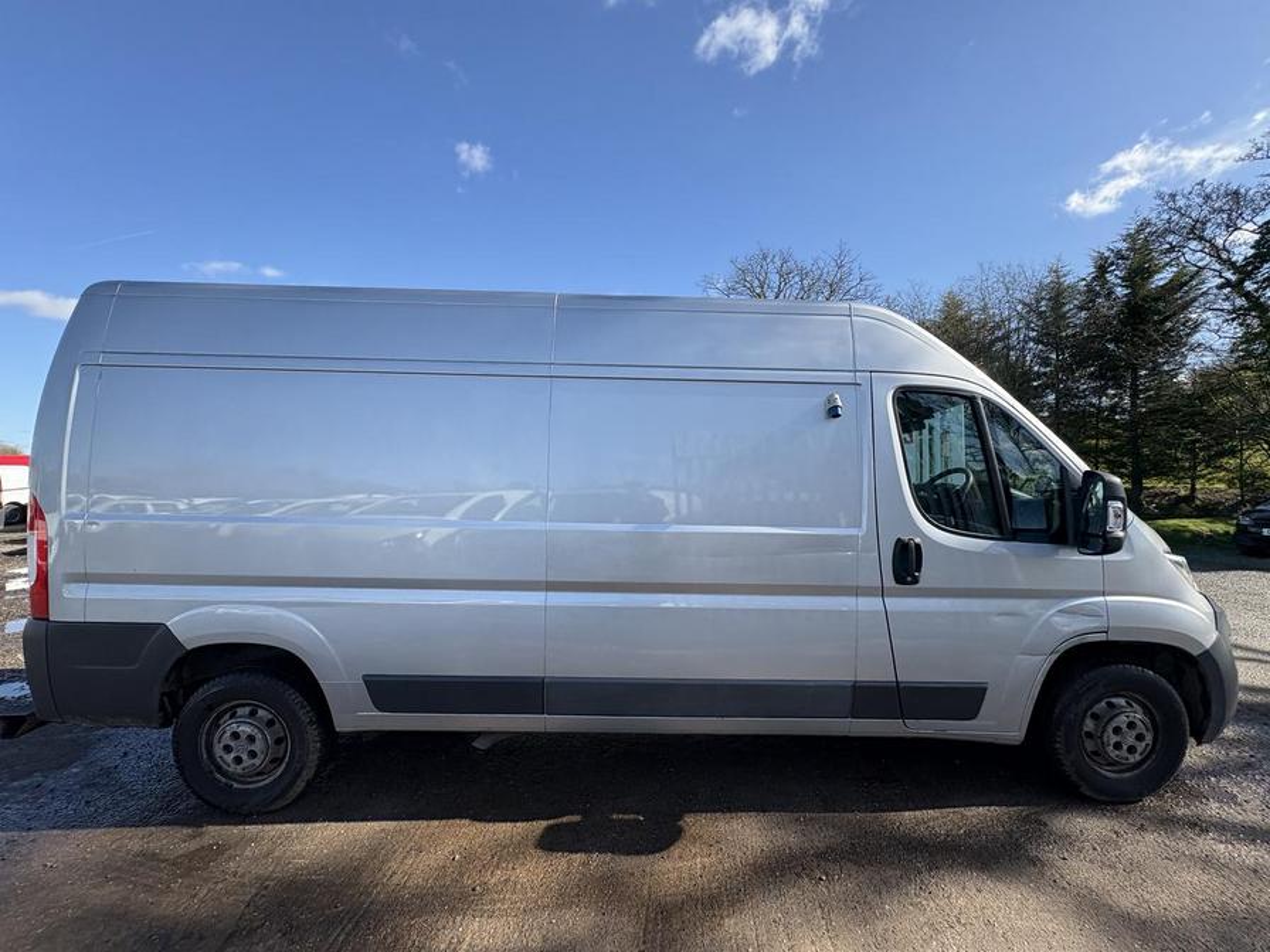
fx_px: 514
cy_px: 476
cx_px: 635
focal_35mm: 14
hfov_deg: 102.1
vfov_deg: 85.7
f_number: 2.2
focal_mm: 2.22
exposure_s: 1/993
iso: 50
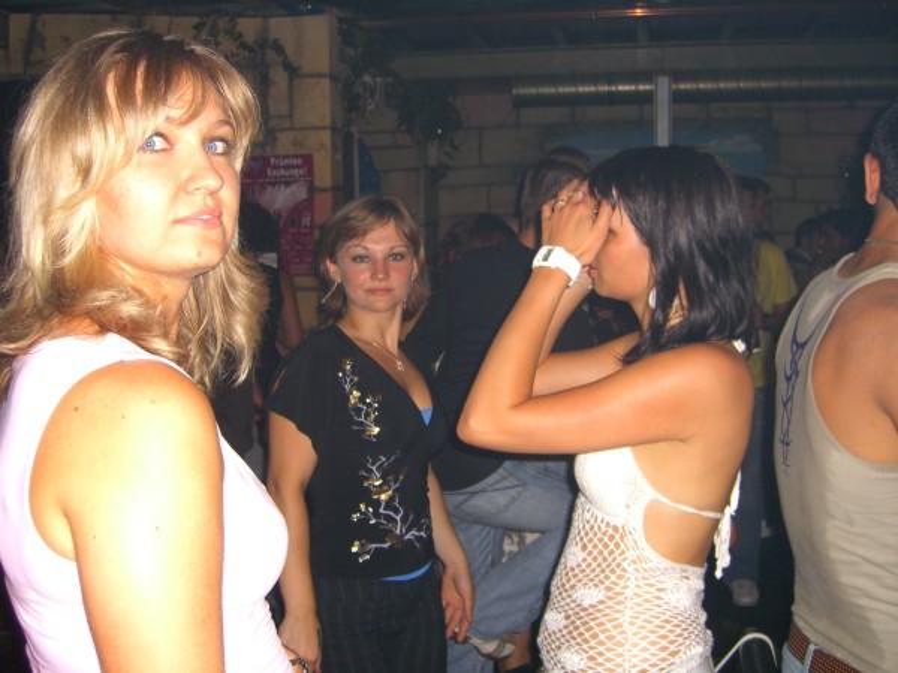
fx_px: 986
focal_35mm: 38
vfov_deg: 37.7
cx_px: 449
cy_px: 336
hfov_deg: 49.0
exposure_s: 1/60
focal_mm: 7.9
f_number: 2.8
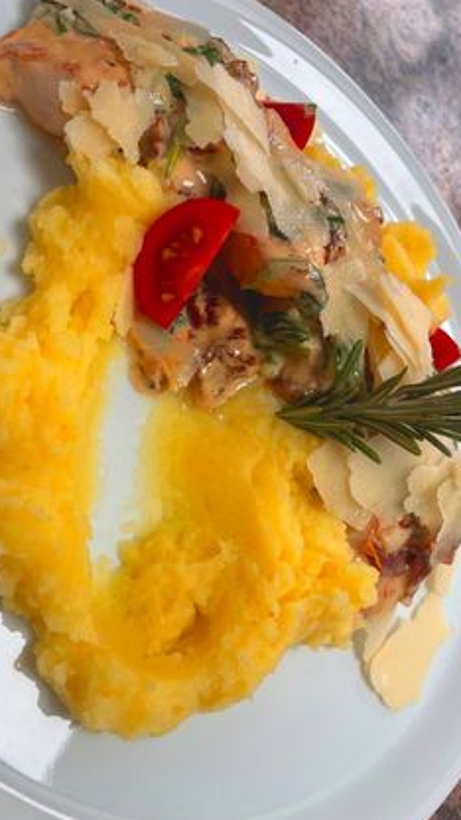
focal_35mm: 29
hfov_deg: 39.9
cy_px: 416
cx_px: 177
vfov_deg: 66.1
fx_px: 630
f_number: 1.6
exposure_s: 1/100
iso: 32
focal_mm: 4.2
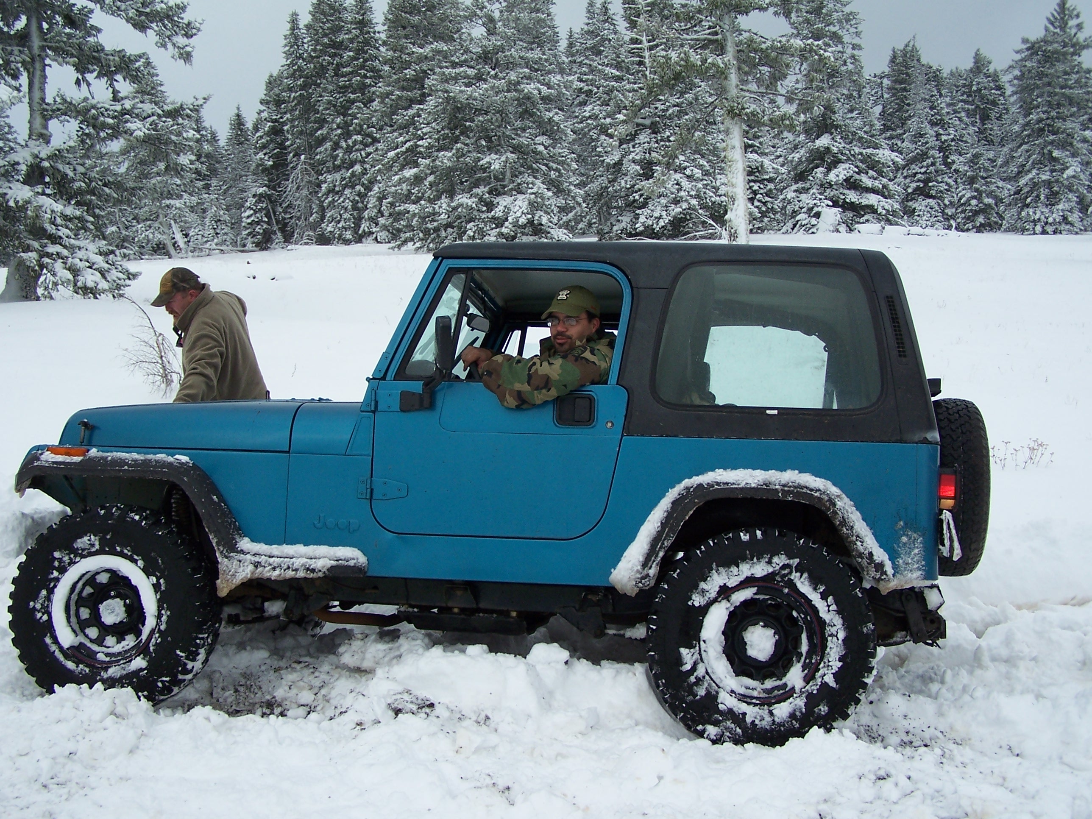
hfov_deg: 46.8
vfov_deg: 36.0
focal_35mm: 40
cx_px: 546
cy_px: 410
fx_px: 1262
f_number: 2.8
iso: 80
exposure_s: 1/350
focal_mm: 6.7
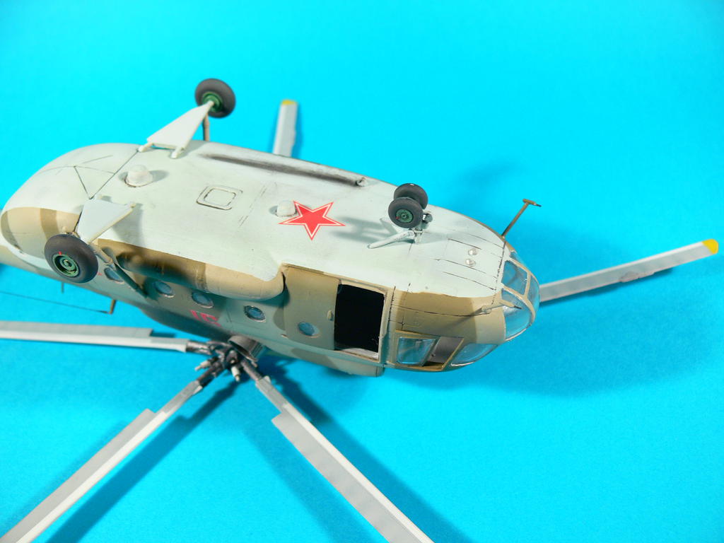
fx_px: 732
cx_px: 362
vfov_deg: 40.7
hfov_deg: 52.6
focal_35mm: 35
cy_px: 272
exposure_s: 1/50
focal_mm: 7.4
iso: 100
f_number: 3.2
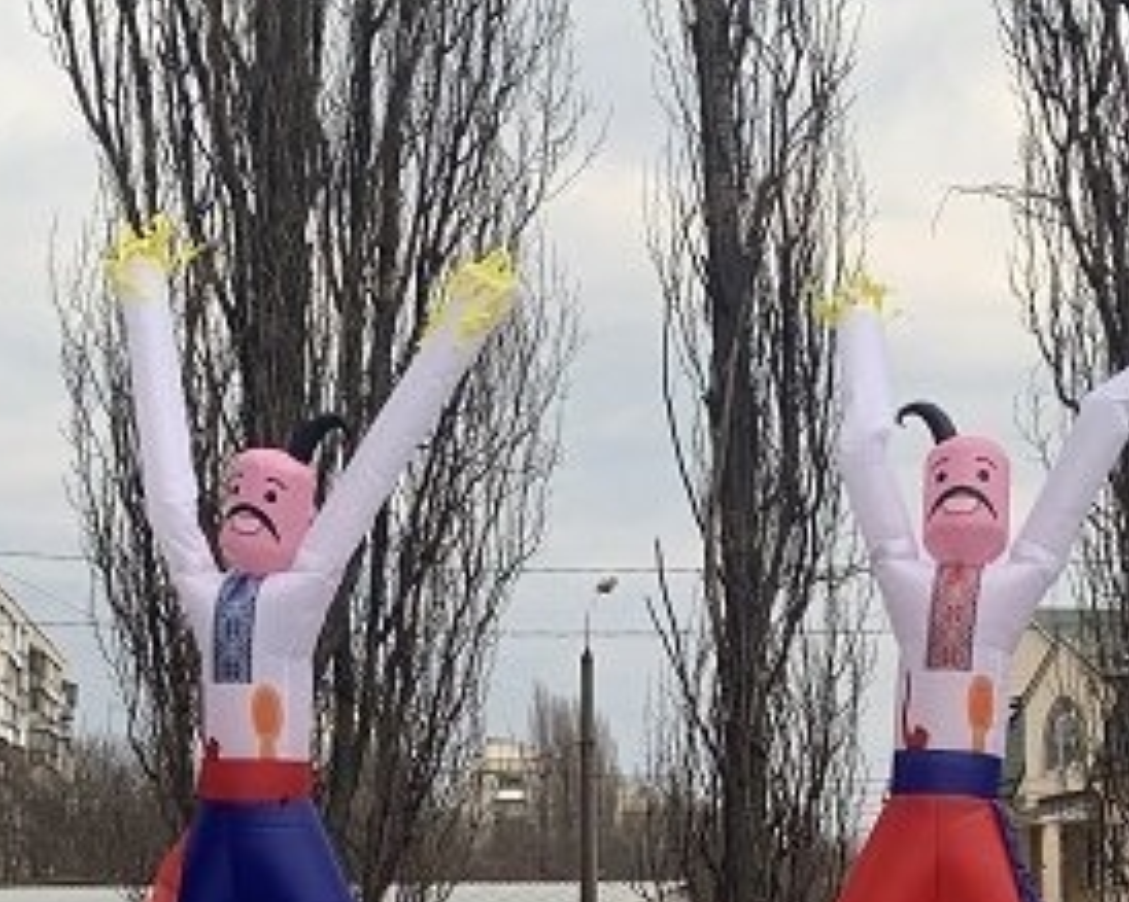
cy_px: 914
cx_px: 684
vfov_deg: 20.0
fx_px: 2472
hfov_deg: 25.7
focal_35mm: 74
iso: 25
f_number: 1.8
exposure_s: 1/216
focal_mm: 4.25
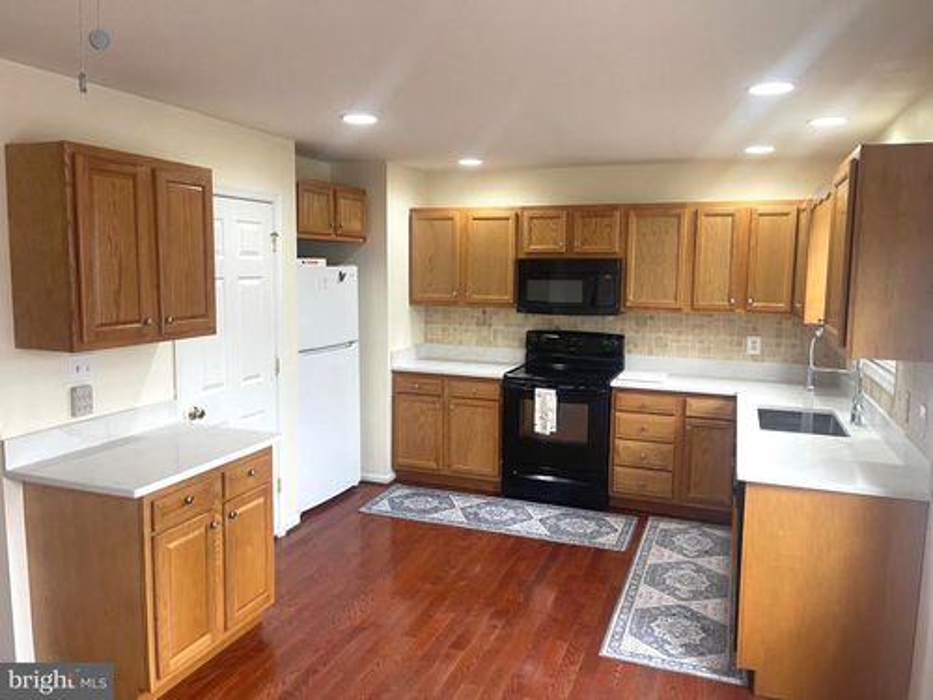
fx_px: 674
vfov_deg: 54.9
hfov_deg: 69.4
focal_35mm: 25
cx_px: 466
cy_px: 350
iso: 100
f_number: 1.6
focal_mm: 5.1
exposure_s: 1/60
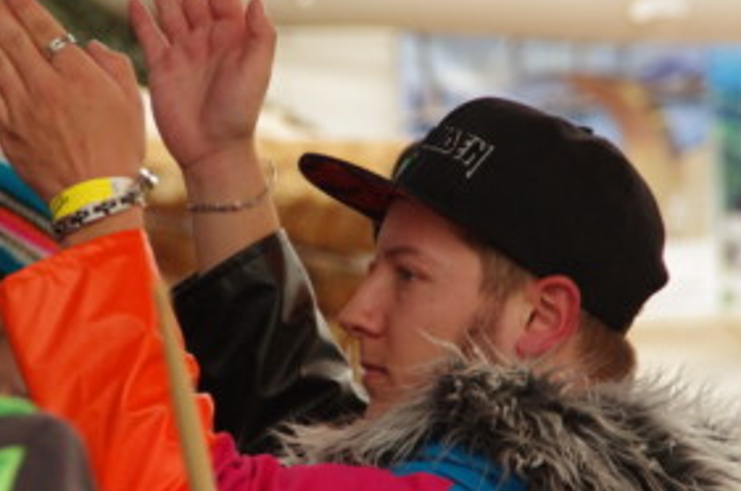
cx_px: 332
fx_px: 10946
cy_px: 294
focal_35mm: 533
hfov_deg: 3.9
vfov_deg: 2.6
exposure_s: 1/250
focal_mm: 200
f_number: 10
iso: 3200
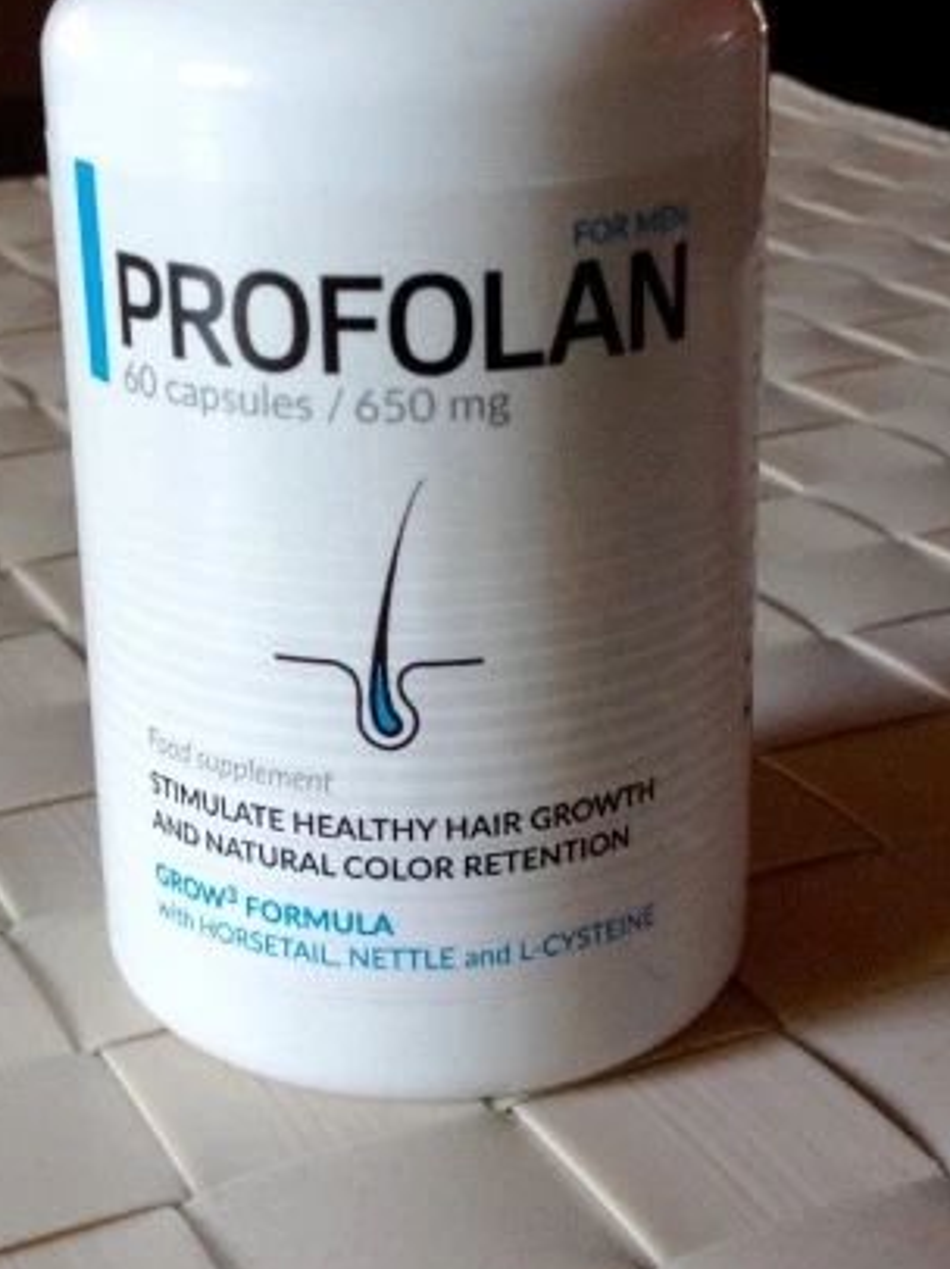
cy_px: 556
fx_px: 2528
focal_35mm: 69
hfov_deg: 21.3
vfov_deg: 28.2
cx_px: 416
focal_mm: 4.28
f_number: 2.4
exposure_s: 1/20
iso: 100
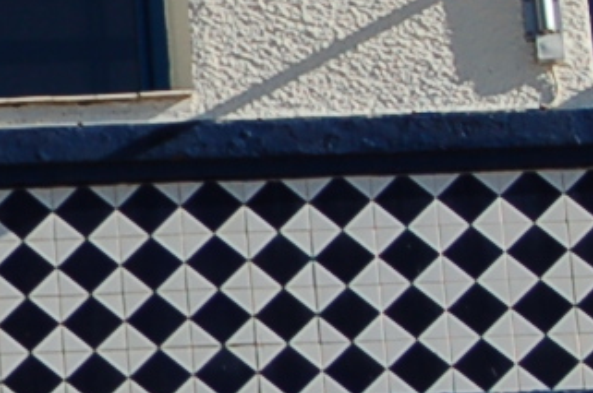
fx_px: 8322
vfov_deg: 2.7
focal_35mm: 506
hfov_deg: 4.0
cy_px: 232
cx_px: -789
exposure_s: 1/400
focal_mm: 48
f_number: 10
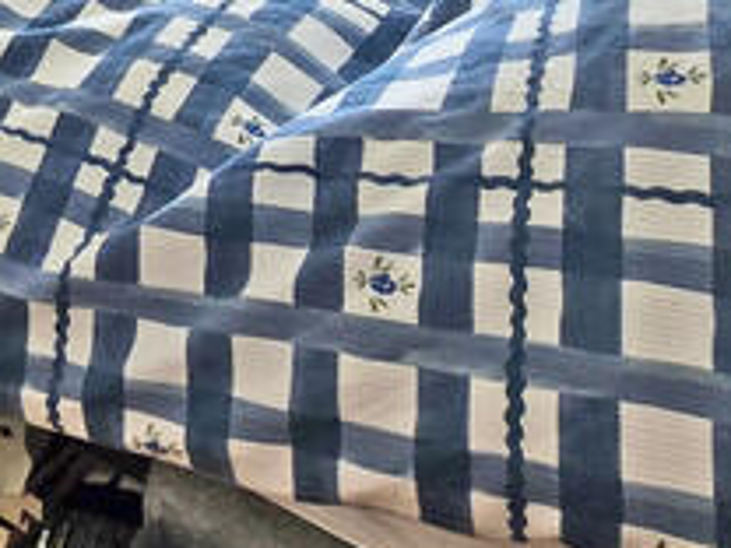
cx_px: -481
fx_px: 1352
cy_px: -365
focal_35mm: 64
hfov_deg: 22.3
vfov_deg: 18.9
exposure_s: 1/192
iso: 50
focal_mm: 2.2
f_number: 2.2
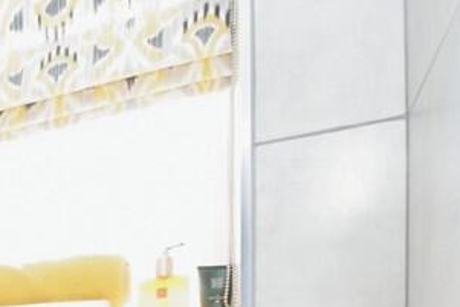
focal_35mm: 51
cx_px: -138
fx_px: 652
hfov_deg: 30.6
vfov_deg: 20.8
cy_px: 506
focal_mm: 10
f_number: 5.6
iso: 400
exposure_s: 1/125
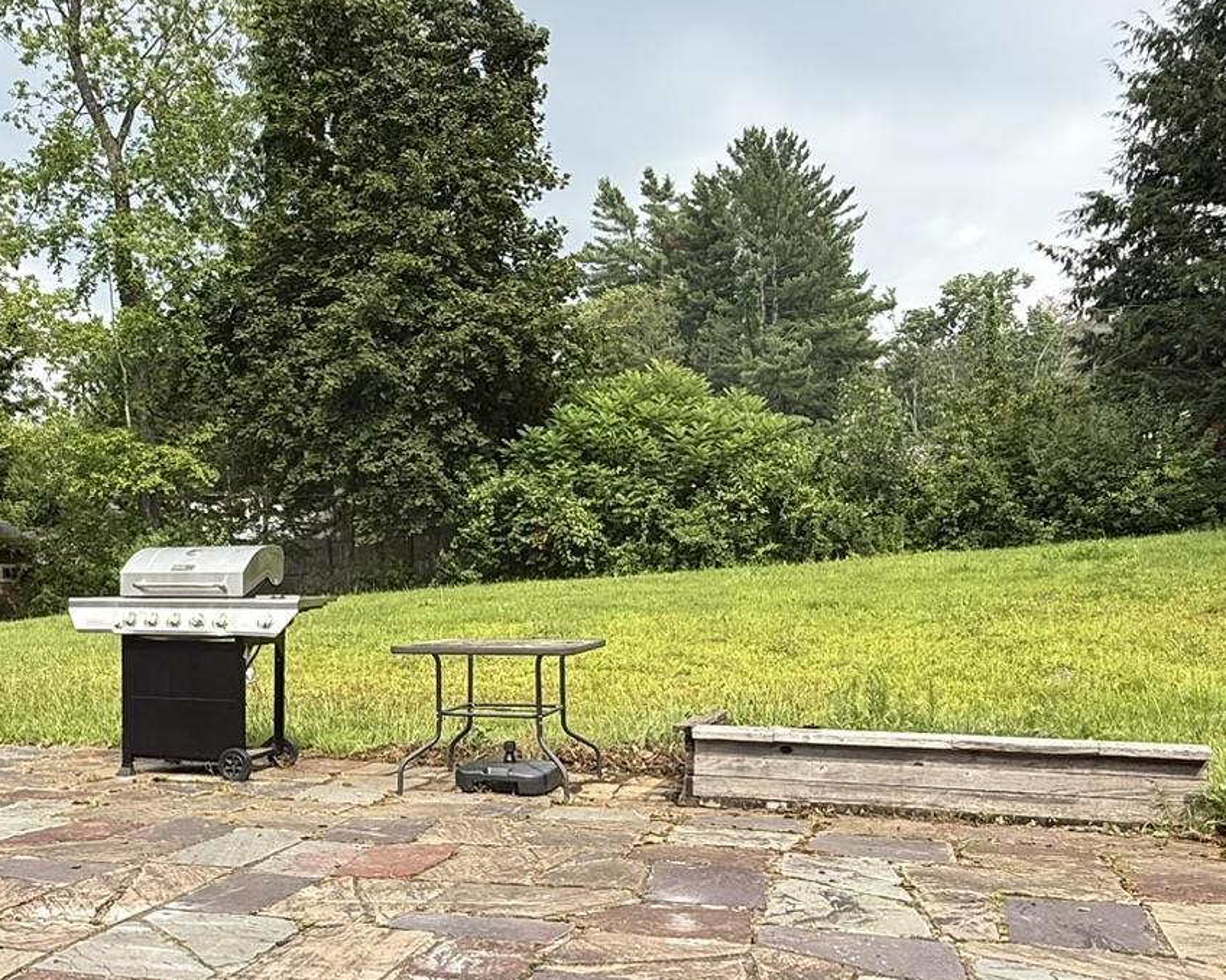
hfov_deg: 53.3
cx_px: 424
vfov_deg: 43.7
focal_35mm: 33
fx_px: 1197
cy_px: 678
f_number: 2.2
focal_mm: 2.22
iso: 50
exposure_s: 1/613
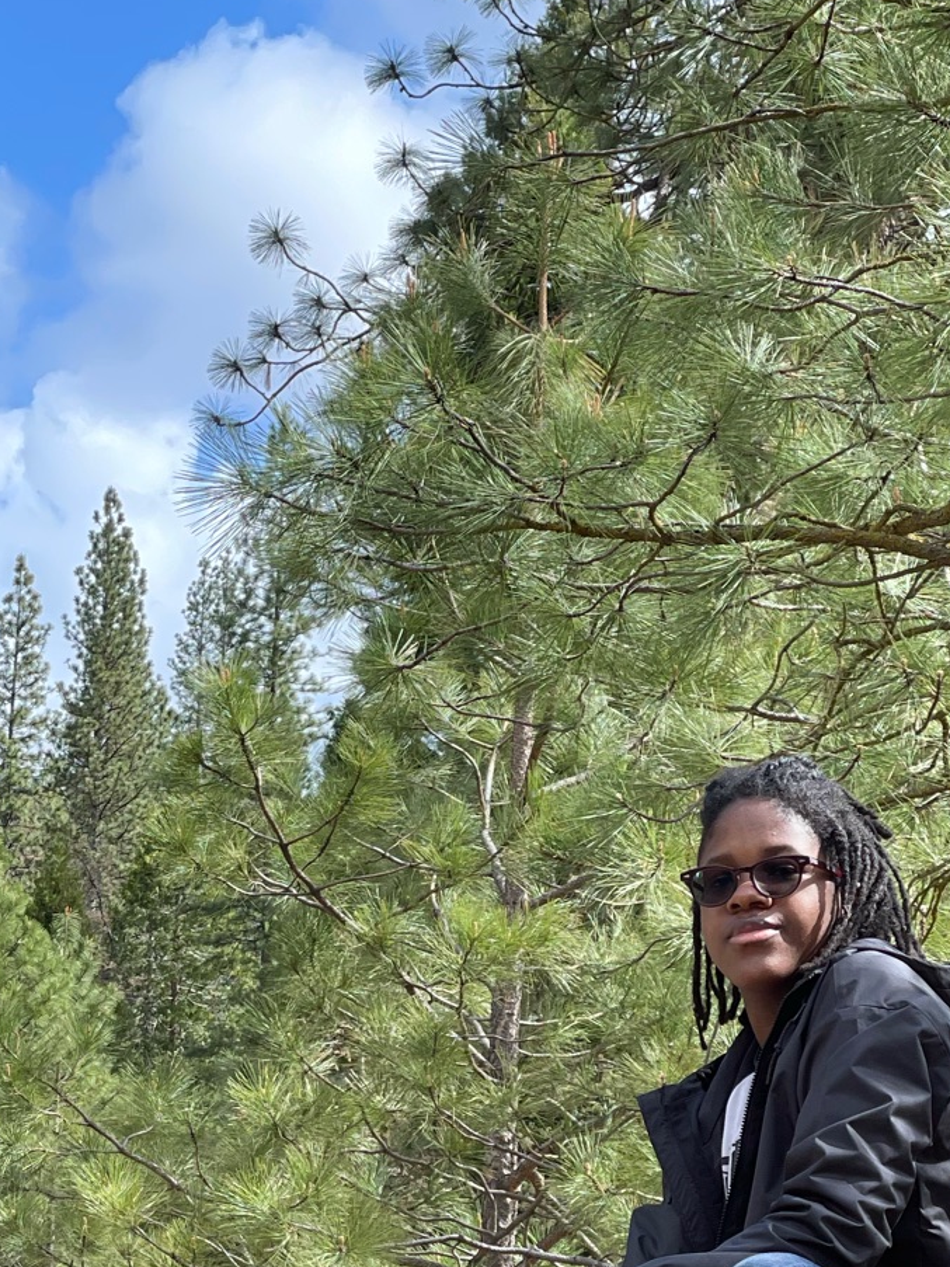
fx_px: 4319
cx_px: 589
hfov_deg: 12.5
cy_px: 1125
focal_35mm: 118
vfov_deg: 16.5
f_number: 2
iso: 25
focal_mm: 6
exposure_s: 1/390
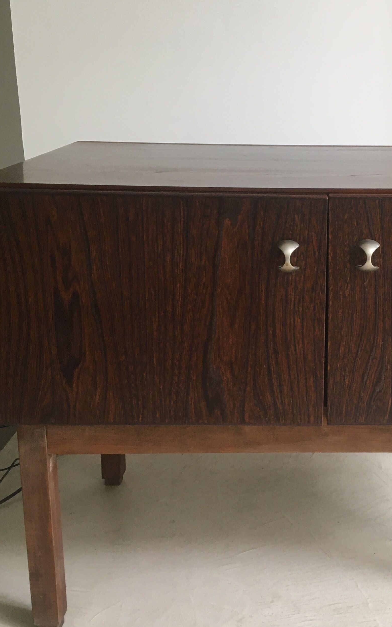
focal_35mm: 50
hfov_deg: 25.3
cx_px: 324
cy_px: 306
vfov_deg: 40.3
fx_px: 855
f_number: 2.2
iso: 100
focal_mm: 4.15
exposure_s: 1/33
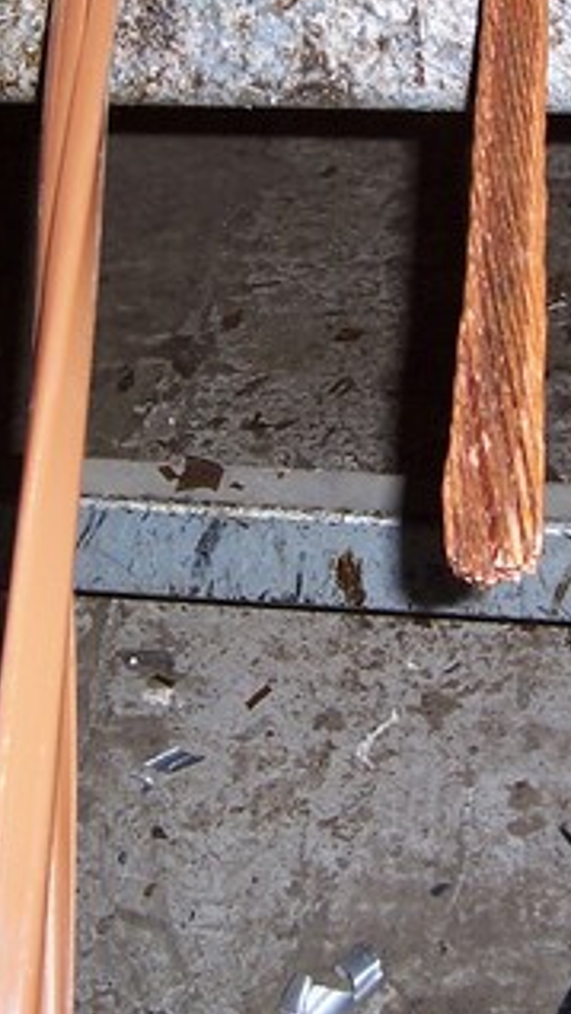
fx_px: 2125
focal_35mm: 79
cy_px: 255
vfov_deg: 26.5
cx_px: 376
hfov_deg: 15.3
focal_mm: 6
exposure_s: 1/60
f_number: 3
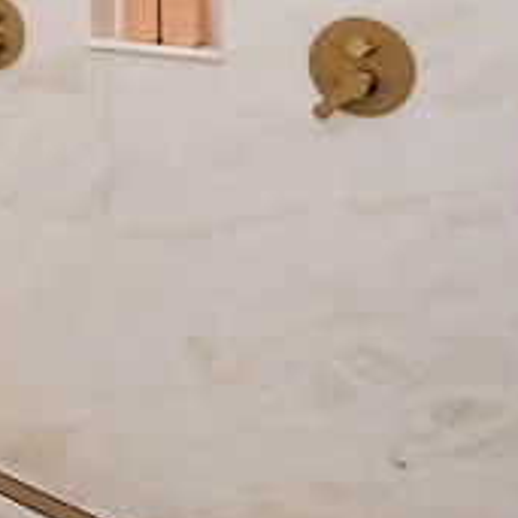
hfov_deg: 28.6
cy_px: -51
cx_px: -79
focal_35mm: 53
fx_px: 897
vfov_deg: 29.1
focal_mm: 8
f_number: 8
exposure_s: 1/250
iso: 2000
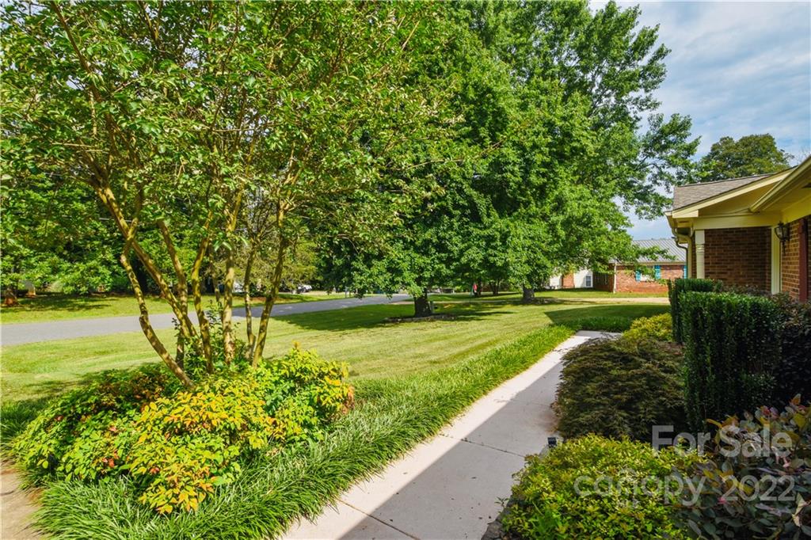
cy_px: 270
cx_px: 406
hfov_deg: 95.0
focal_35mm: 16
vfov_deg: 72.0
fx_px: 372
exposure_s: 1/200
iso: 100
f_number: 9
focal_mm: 11
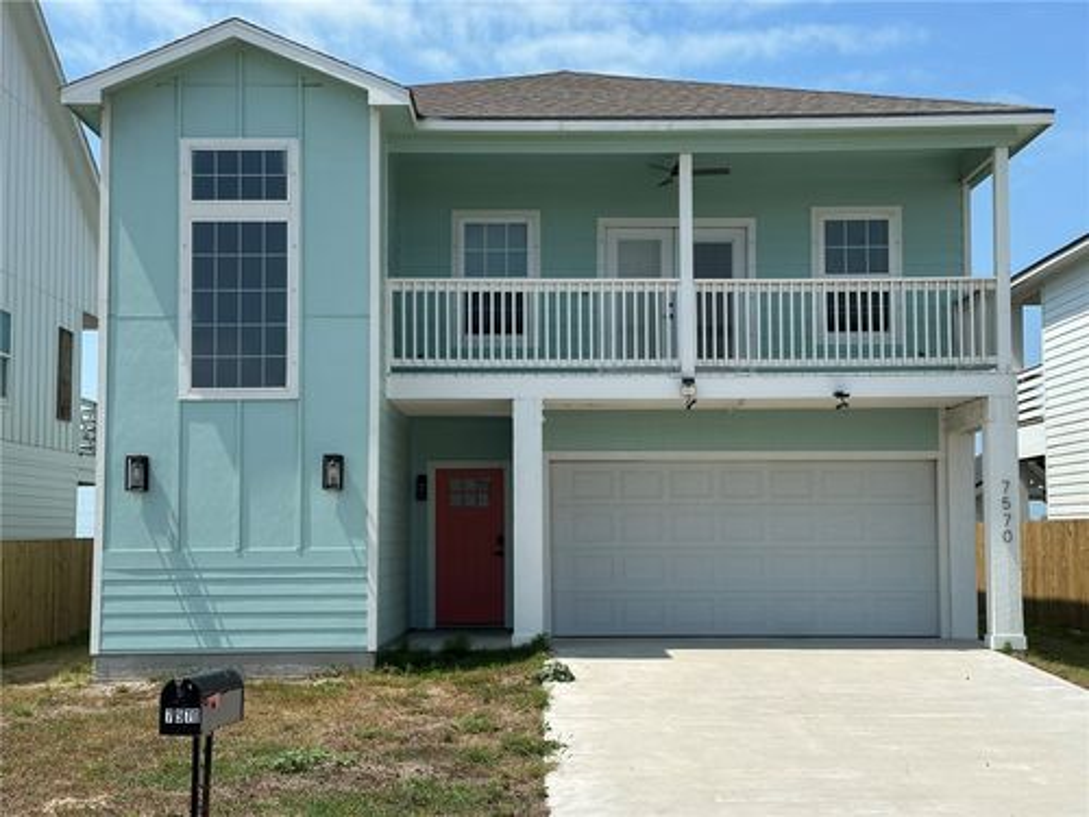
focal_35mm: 48
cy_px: 408
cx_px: 544
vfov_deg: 30.3
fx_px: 1510
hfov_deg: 39.7
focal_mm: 6.86
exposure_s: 1/5556
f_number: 1.78
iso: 64
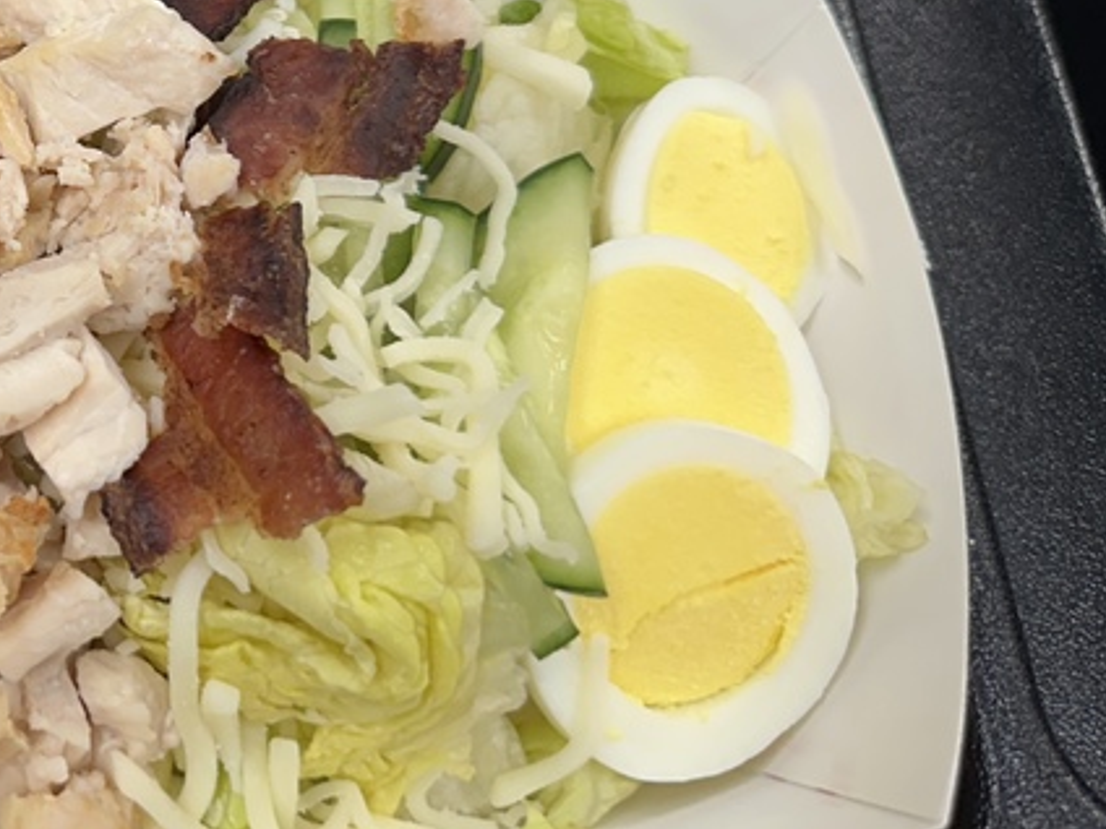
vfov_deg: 24.3
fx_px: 1853
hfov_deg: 28.9
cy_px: 39
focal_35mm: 58
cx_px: -209
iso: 125
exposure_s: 1/120
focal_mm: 6.86
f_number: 1.78
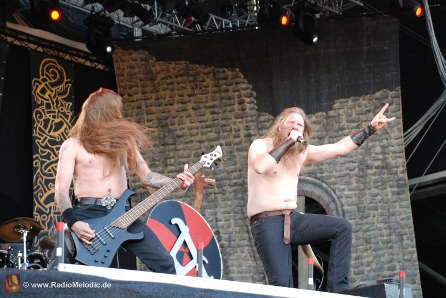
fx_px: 1079
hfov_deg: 23.4
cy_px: 149
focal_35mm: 87
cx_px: 223
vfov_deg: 15.7
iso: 800
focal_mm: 58
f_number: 5.3
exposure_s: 1/100
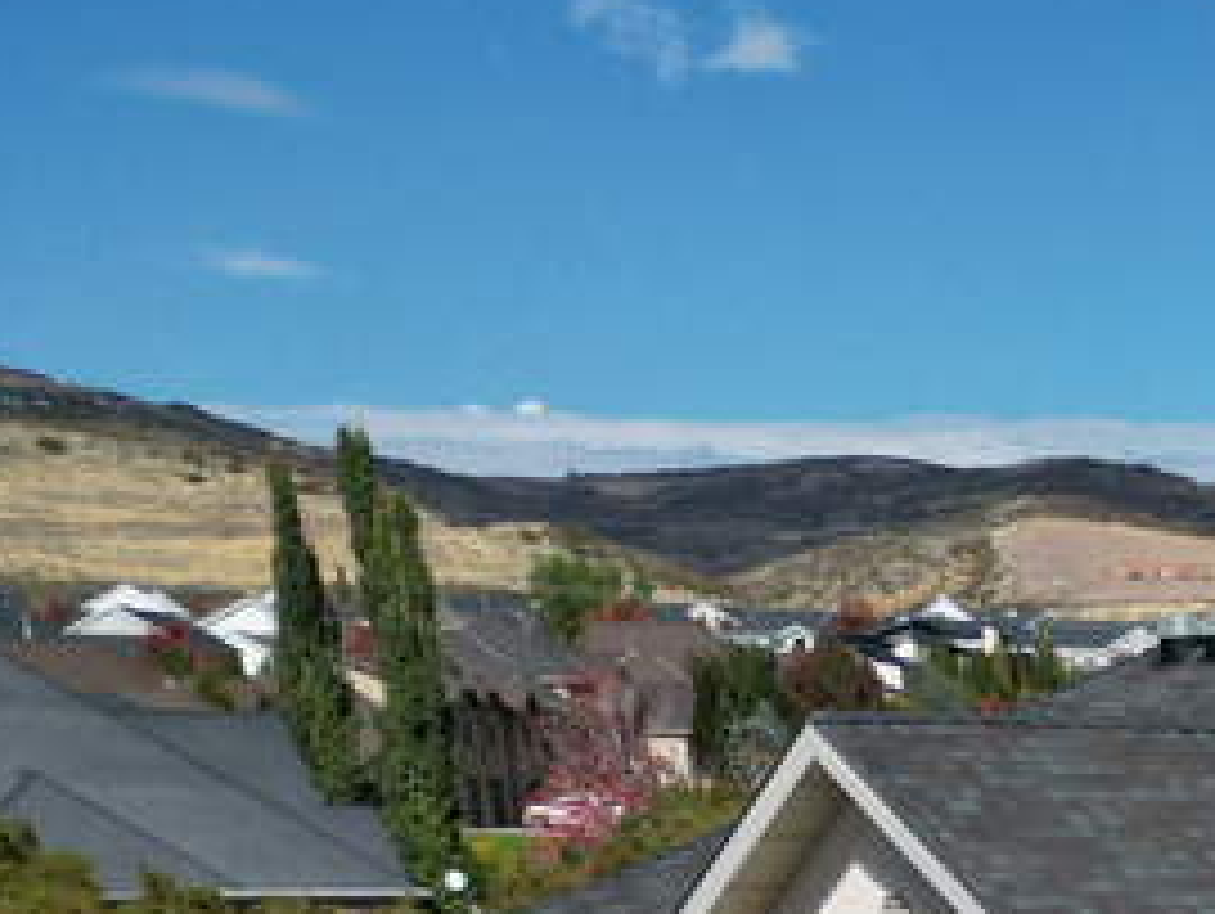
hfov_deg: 17.1
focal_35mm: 91
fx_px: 3197
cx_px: 2277
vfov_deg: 14.3
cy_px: 1666
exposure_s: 1/6000
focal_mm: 6.72
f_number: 1.7
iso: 150
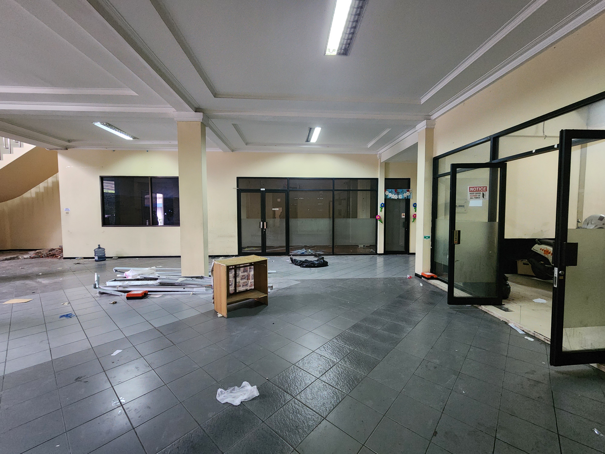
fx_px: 227
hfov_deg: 106.2
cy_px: 227
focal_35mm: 13
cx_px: 302
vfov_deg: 89.9
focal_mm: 2.2
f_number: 2.2
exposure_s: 1/25
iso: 640
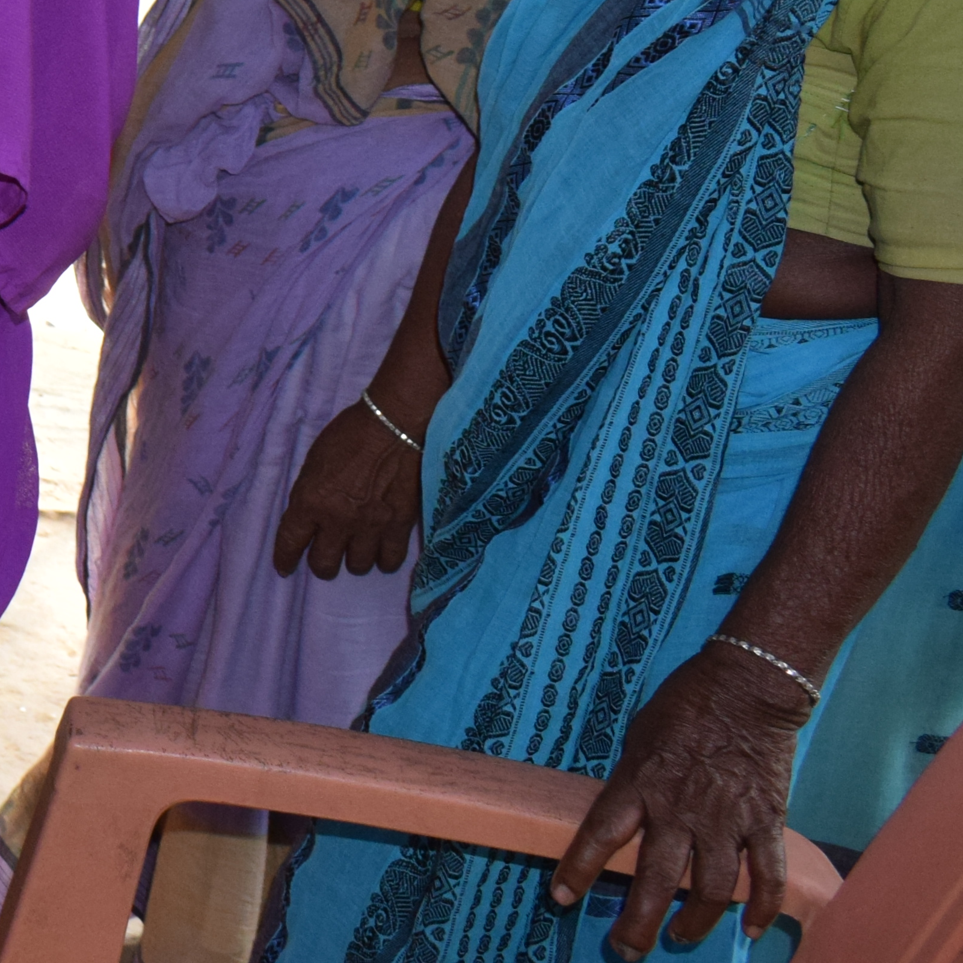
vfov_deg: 19.5
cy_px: -34
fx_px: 2707
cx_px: -651
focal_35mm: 86
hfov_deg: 17.3
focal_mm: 18
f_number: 5
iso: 800
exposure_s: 1/100
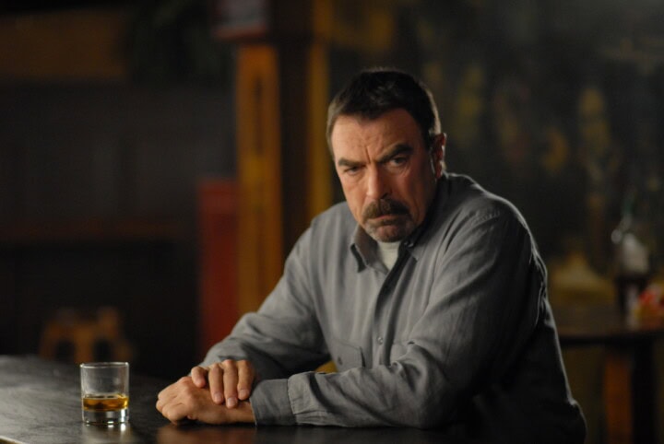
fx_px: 2355
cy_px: 222
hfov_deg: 16.1
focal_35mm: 128
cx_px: 332
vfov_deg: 10.8
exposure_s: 1/125
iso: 640
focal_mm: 85
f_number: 1.8
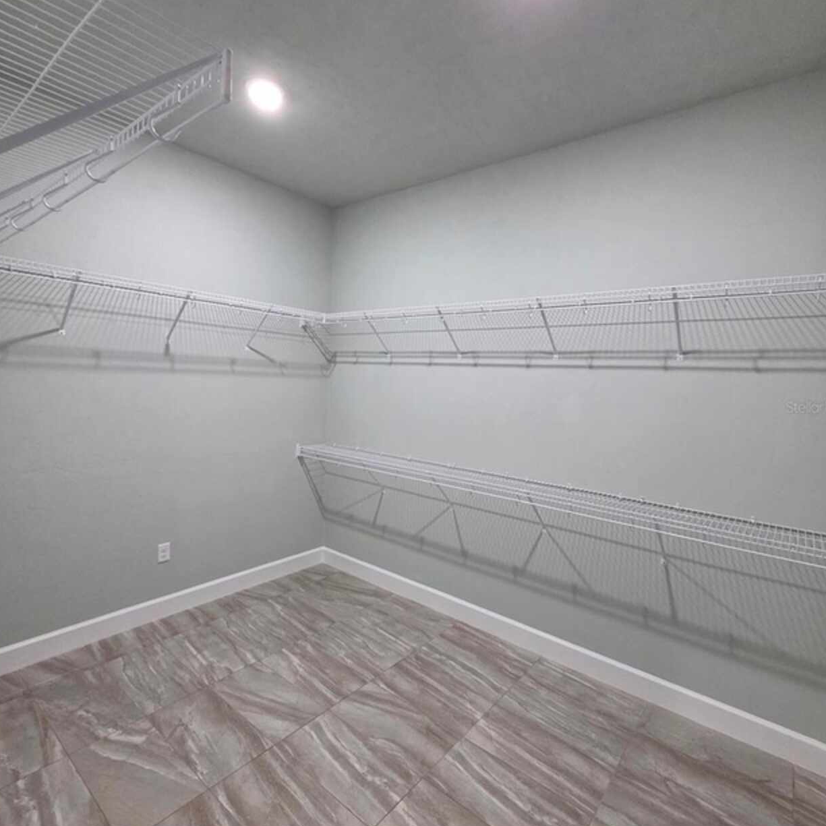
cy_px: 407
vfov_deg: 87.4
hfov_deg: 87.4
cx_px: 422
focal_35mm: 16
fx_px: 432
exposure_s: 1/60
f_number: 2.2
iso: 500
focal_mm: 2.2
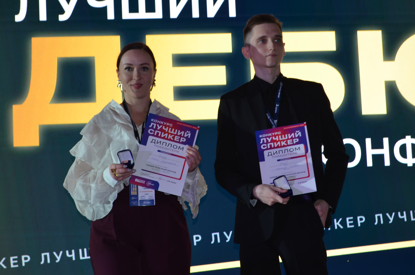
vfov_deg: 20.1
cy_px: 138
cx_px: 208
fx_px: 777
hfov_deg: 29.9
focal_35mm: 68
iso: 640
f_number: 5.3
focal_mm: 45
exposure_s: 1/60
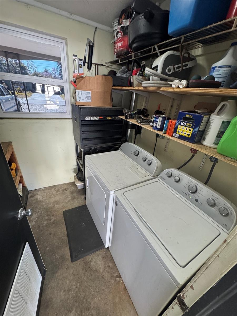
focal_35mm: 14
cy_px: 158
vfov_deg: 102.1
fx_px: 128
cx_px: 118
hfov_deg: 85.7
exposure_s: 1/60
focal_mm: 2.22
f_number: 2.2
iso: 320
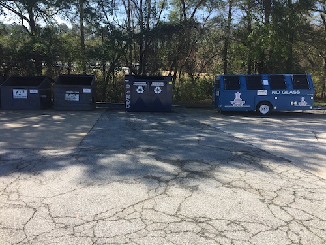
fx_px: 273
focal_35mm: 29
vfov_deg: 48.2
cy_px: 122
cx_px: 163
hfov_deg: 61.7
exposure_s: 1/824
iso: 32
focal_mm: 4.15
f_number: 2.2
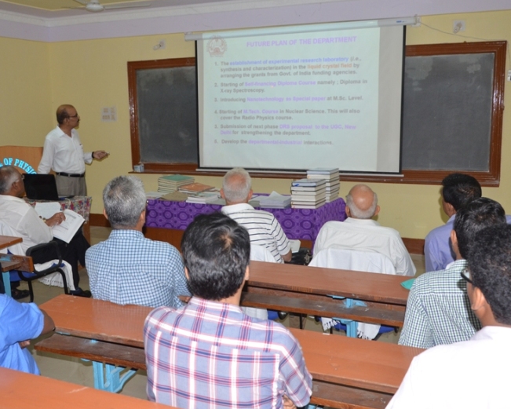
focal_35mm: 38
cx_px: 223
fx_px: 575
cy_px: 203
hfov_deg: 47.8
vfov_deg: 39.2
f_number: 5.6
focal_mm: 22
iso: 640
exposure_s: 1/125
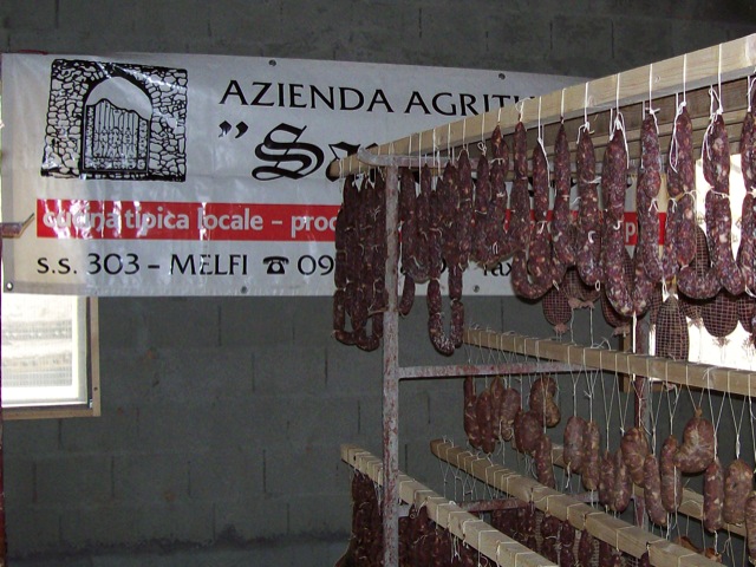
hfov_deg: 51.4
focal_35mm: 36
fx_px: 786
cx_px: 378
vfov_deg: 39.7
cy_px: 284
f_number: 2.7
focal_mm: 6
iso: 140
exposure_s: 1/15
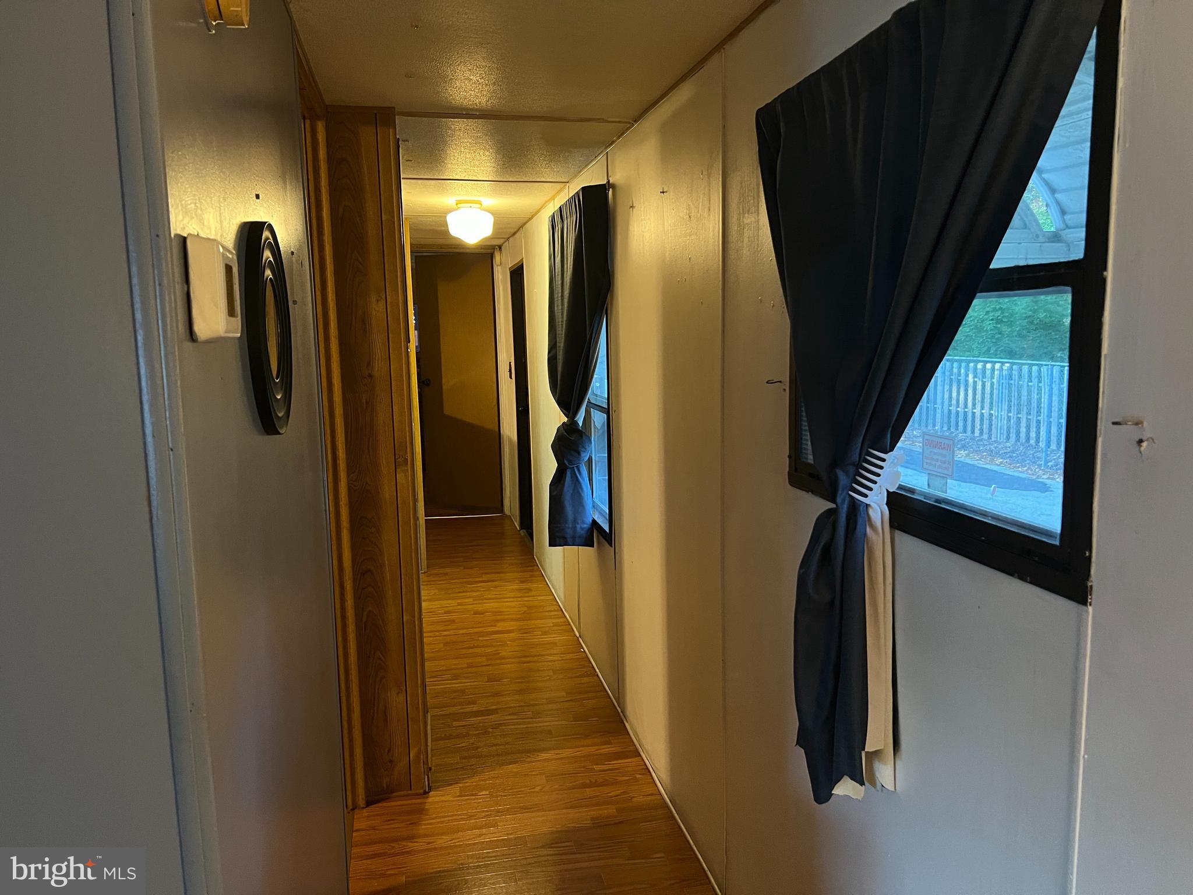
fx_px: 896
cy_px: 448
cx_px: 596
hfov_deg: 67.3
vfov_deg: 53.1
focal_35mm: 26
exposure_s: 1/60
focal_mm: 5.7
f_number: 1.5
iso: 500
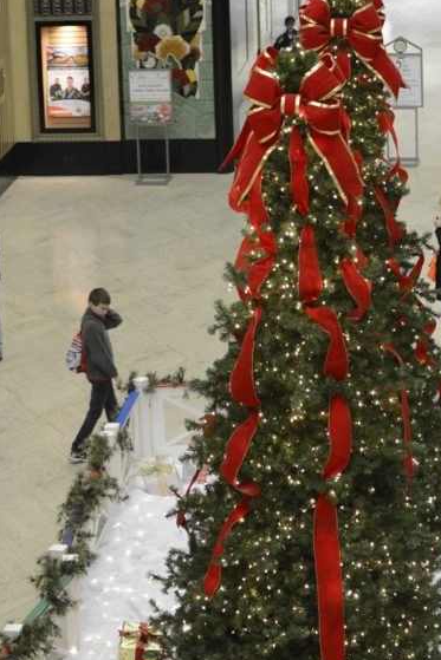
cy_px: 319
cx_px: 469
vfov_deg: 16.0
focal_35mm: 128
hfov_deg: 10.6
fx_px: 2350
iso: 1600
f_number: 4.5
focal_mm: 70
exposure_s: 1/60
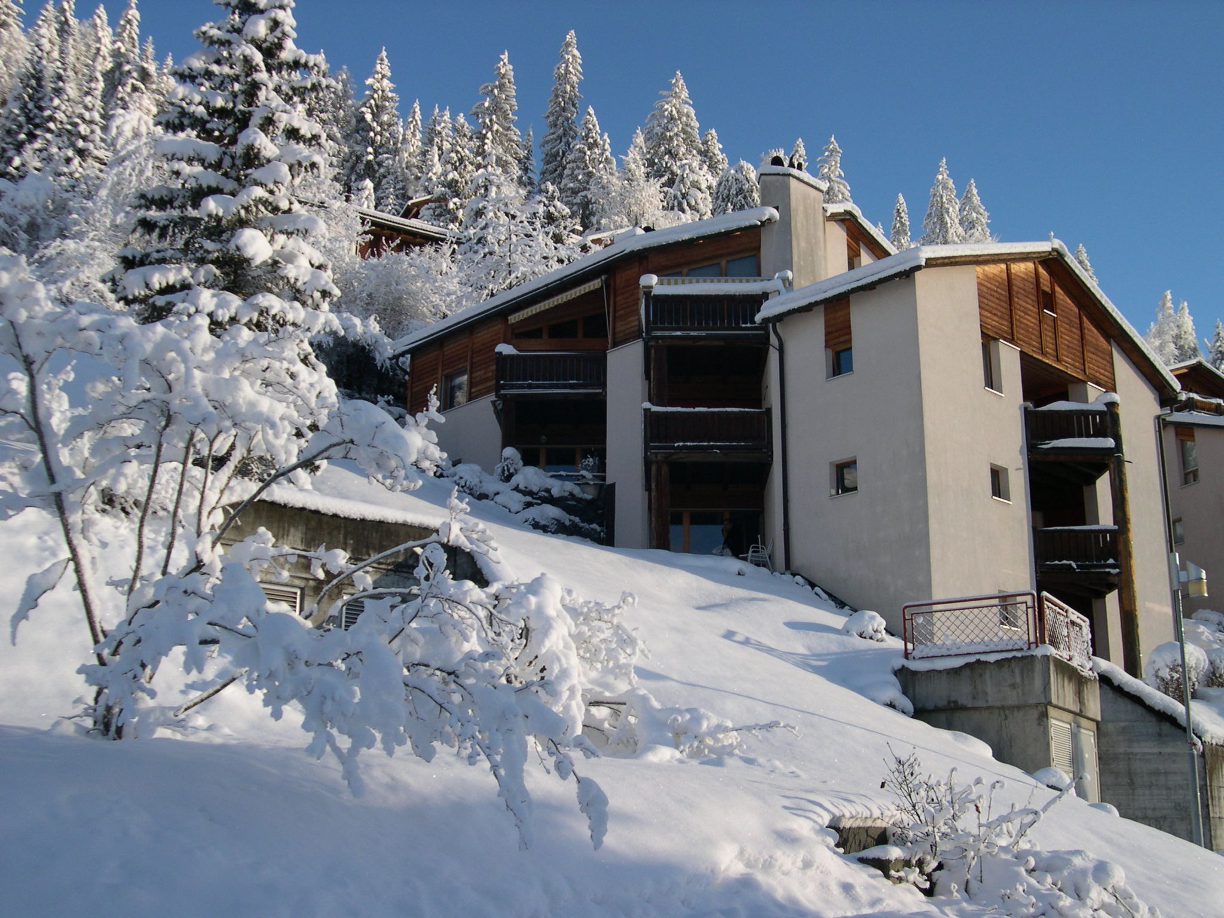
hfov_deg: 49.0
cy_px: 459
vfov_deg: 37.7
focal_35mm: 38
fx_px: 1344
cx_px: 612
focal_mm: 8
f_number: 7.6
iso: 100
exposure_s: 1/130
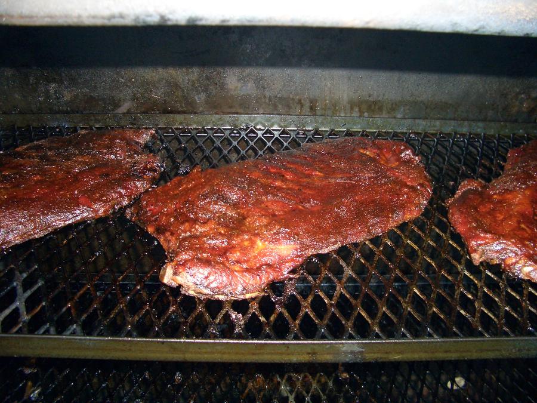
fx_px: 543
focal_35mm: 35
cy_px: 202
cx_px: 268
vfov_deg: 40.7
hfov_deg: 52.6
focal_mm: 5.8
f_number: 2.6
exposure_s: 1/60
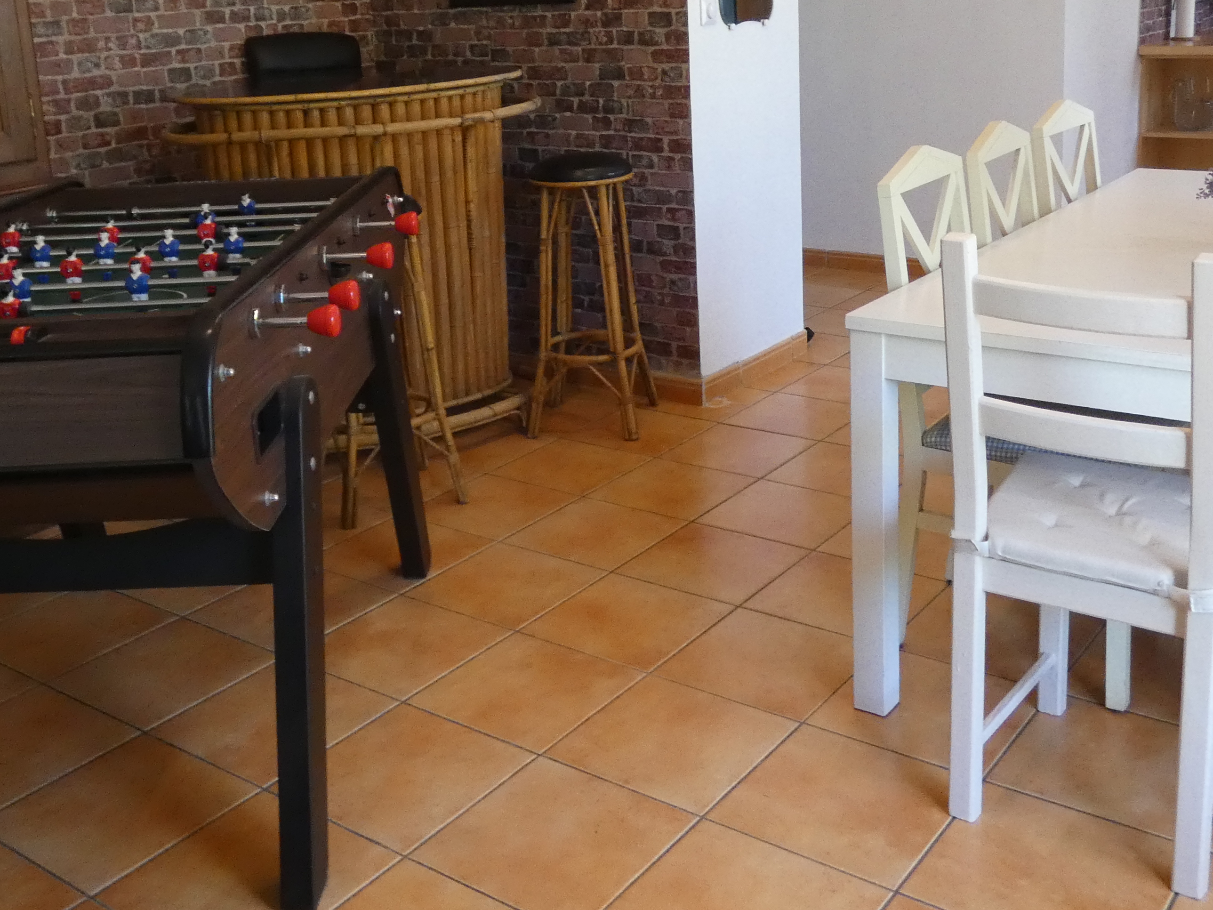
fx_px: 1332
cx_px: 592
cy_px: 293
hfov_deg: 49.0
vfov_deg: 37.3
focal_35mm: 38
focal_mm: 3.6
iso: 400
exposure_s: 1/60
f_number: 2.8
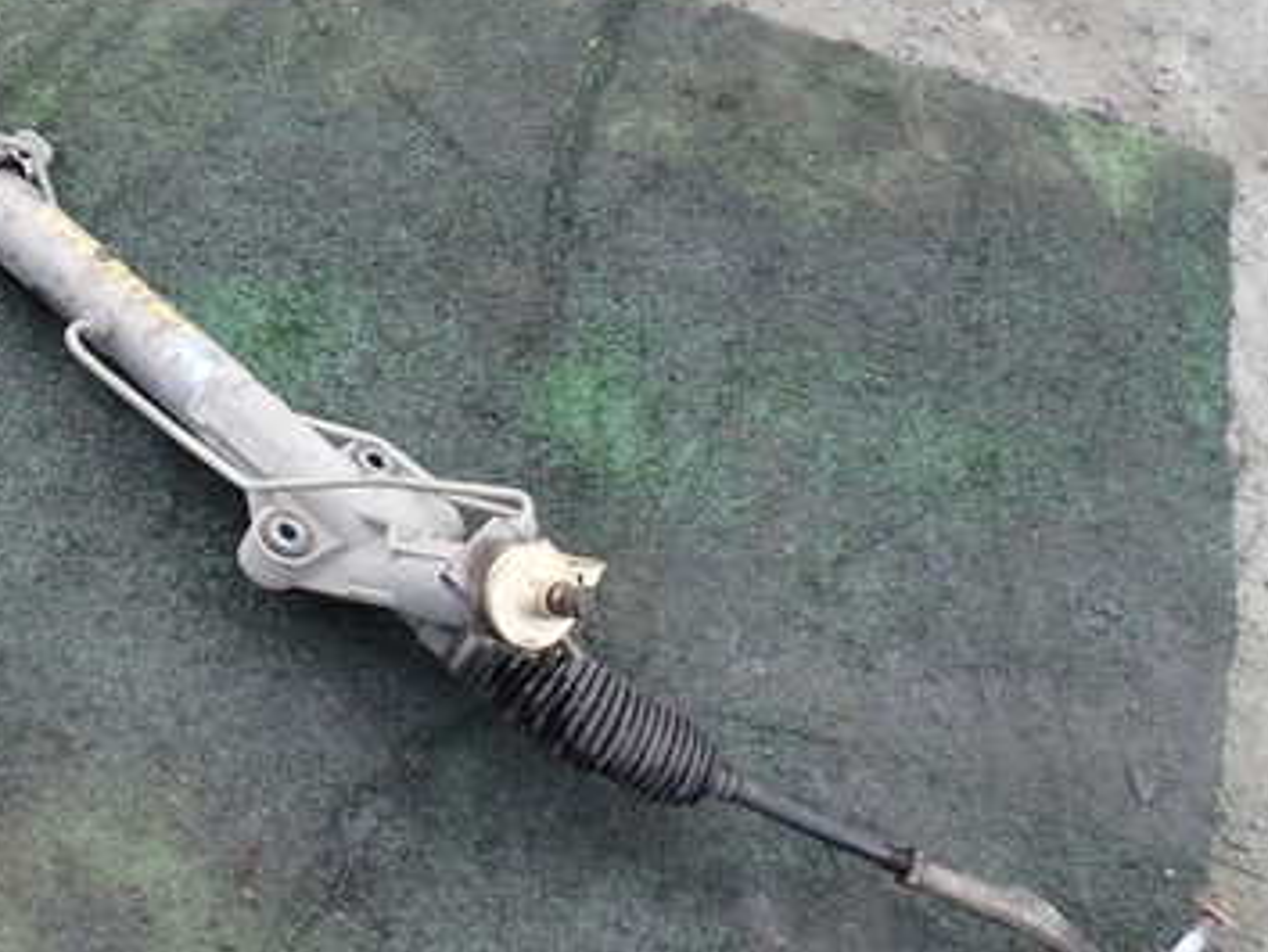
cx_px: 305
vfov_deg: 28.3
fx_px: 1869
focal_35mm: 51
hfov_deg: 36.5
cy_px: 269
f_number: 3.2
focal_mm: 5.4
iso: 100
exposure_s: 1/125
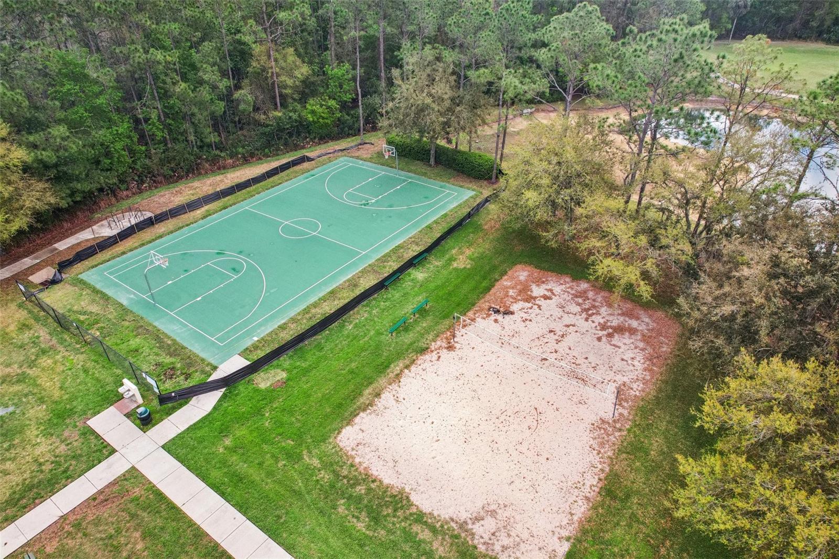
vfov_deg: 57.2
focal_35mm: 22
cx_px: 420
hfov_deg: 78.6
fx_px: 513
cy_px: 280
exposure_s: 1/640
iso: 400
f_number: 2.8
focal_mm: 8.4
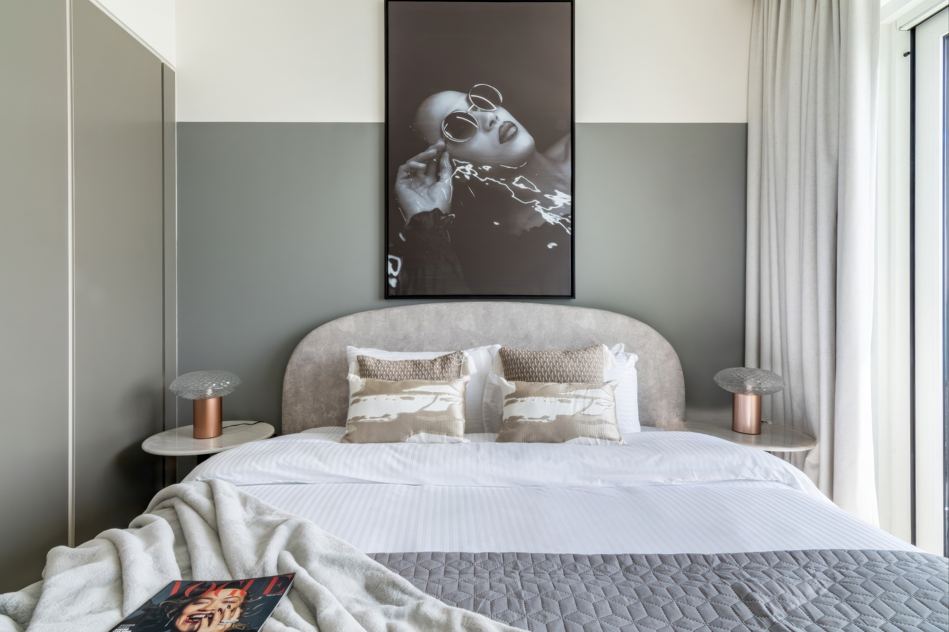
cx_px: 474
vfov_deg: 73.7
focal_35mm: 16
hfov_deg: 96.7
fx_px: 422
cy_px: 316
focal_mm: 11
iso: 250
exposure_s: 1/40
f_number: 22
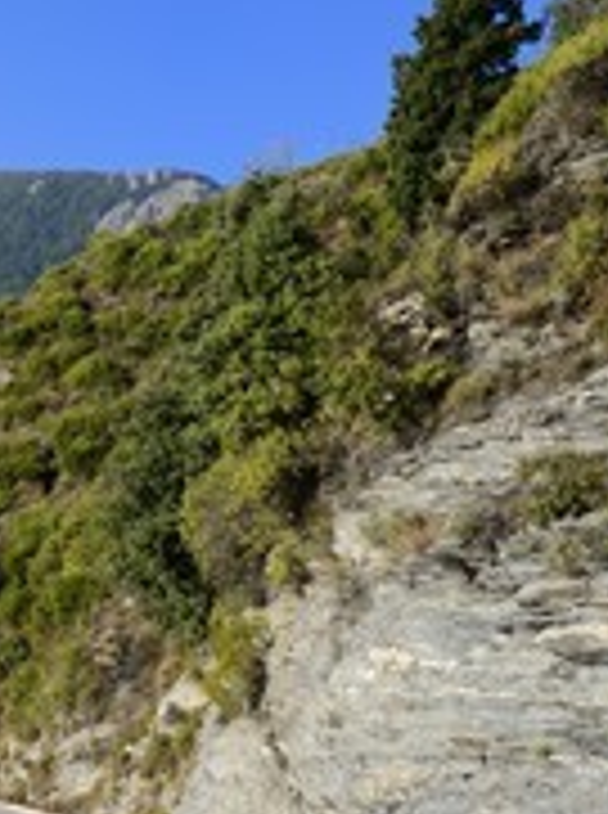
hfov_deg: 18.1
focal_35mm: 76
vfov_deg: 25.6
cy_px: 535
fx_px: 1786
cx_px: -180
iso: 200
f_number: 10
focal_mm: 34
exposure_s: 1/200
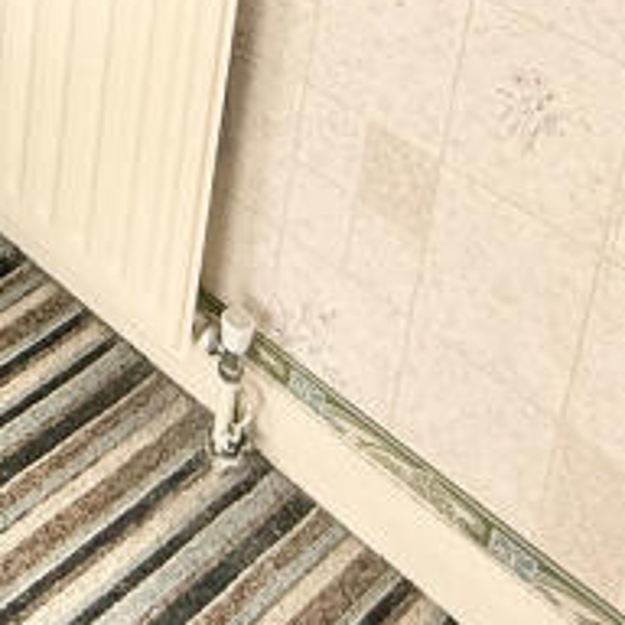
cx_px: -316
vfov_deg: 20.3
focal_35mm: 66
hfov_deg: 21.7
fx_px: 1348
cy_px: -436
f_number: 2.2
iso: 64
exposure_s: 1/323
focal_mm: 2.22
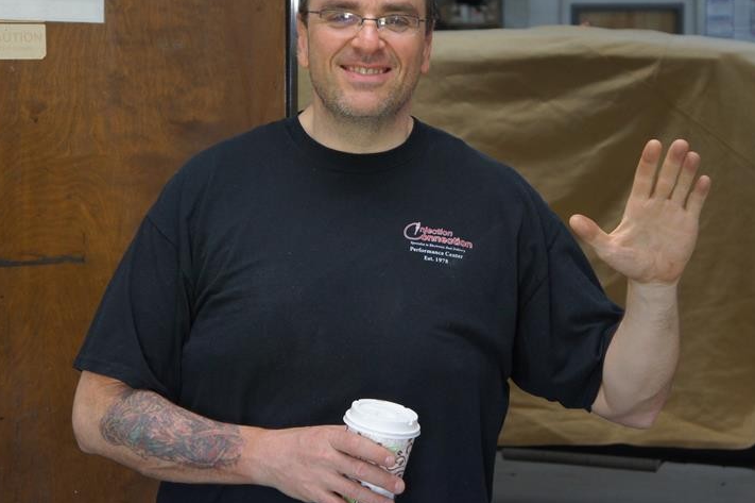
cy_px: 189
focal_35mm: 95
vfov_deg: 14.4
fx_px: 1991
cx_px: 412
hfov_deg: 21.5
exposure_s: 1/80
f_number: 5
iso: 1000
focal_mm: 44
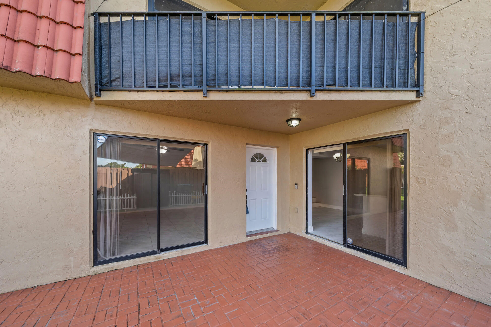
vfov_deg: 90.0
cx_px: 246
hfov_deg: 112.6
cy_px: 164
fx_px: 164
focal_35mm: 12
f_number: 13
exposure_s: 1/3
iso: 100
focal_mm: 12
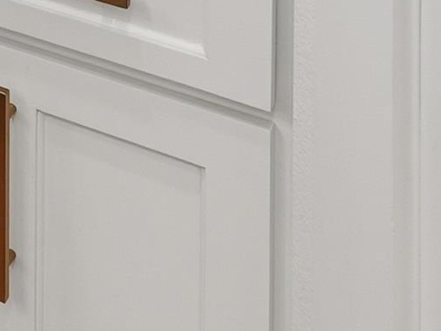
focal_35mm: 91
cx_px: -337
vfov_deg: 12.0
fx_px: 1160
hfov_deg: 17.7
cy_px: -539
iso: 250
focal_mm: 16
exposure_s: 1/80
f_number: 9
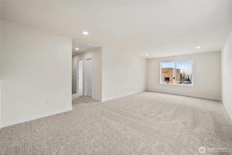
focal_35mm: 14
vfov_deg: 81.3
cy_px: 78
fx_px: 90
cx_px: 116
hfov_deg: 104.2
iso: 80
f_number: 7.1
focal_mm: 14
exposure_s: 1/100
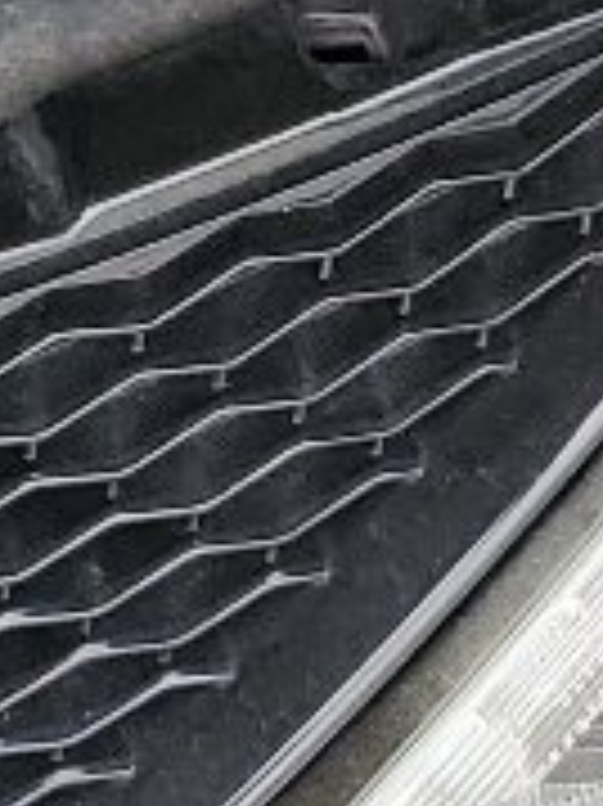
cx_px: -1701
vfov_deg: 8.0
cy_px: -955
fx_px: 5395
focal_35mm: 232
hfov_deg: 5.6
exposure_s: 1/217
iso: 50
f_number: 1.5
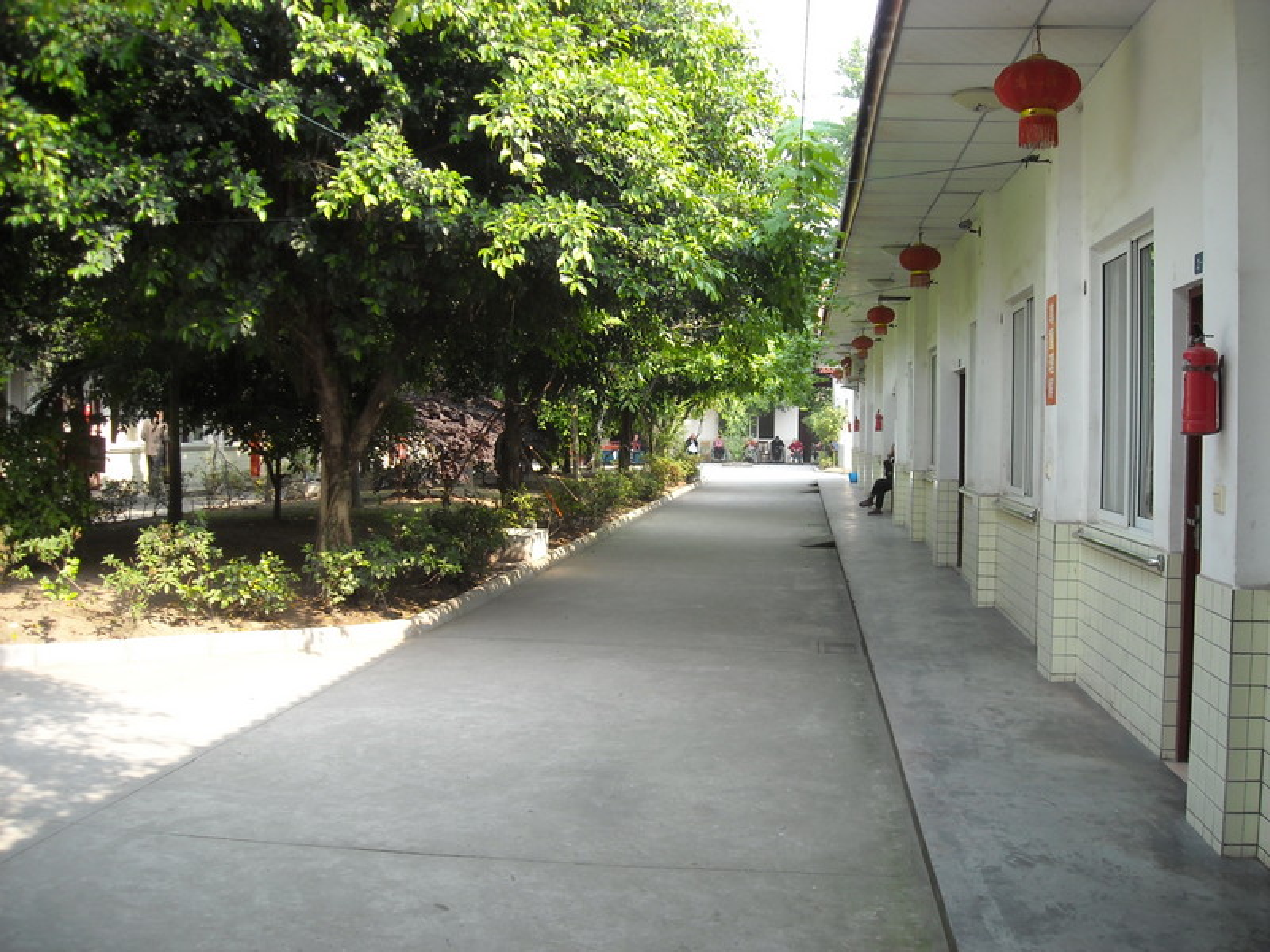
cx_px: 635
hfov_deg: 52.6
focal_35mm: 35
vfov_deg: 40.7
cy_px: 476
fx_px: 1284
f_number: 2.8
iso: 64
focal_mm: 5.7
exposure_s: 1/100
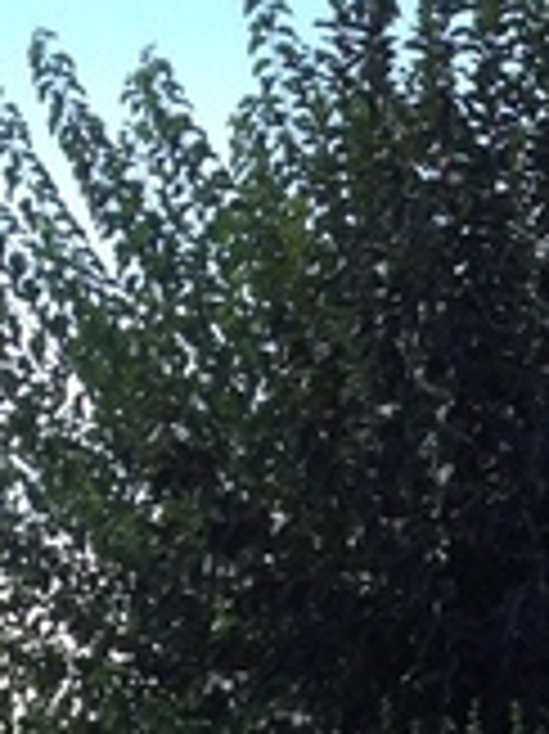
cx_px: 896
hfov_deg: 8.7
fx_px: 3494
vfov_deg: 10.8
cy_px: 1522
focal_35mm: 165
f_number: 2.4
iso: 50
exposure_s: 1/708
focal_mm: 4.28
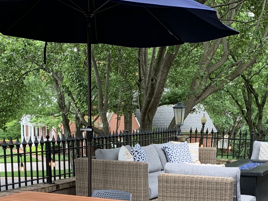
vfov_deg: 21.5
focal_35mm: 64
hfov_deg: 30.2
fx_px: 495
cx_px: 163
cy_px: 231
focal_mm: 4.25
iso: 40
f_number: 1.8
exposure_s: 1/121
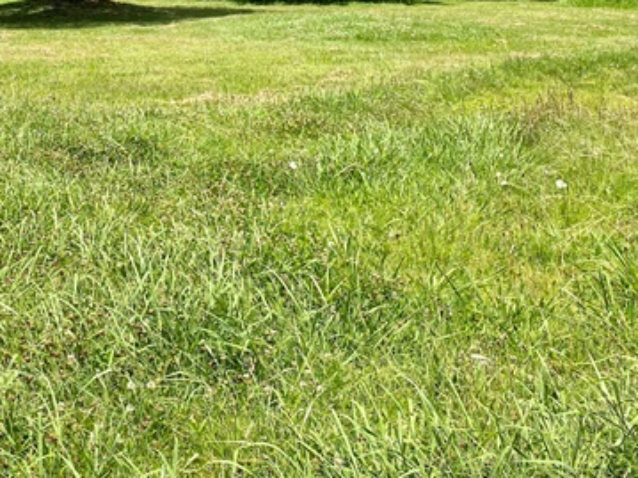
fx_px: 1069
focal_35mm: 58
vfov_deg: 23.7
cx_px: 98
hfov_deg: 32.0
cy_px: -39
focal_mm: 4.25
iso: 32
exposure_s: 1/1965
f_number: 1.8
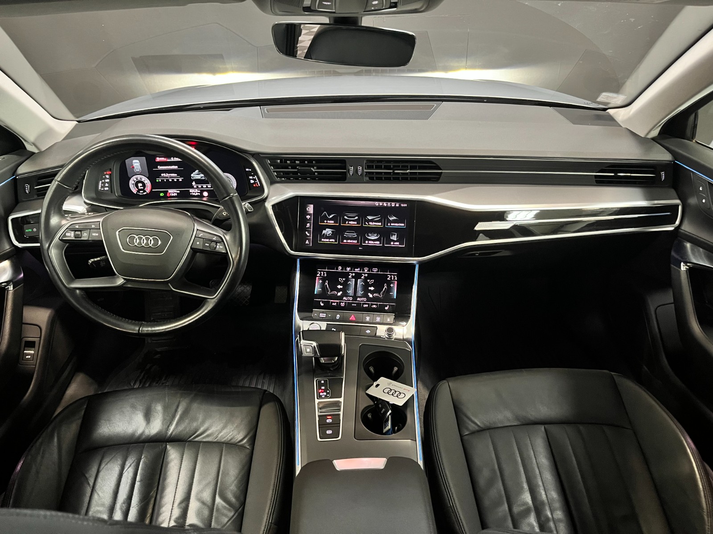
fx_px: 536
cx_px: 356
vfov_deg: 53.1
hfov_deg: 67.3
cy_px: 267
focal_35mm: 26
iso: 500
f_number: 1.6
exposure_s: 1/25
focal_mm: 5.1
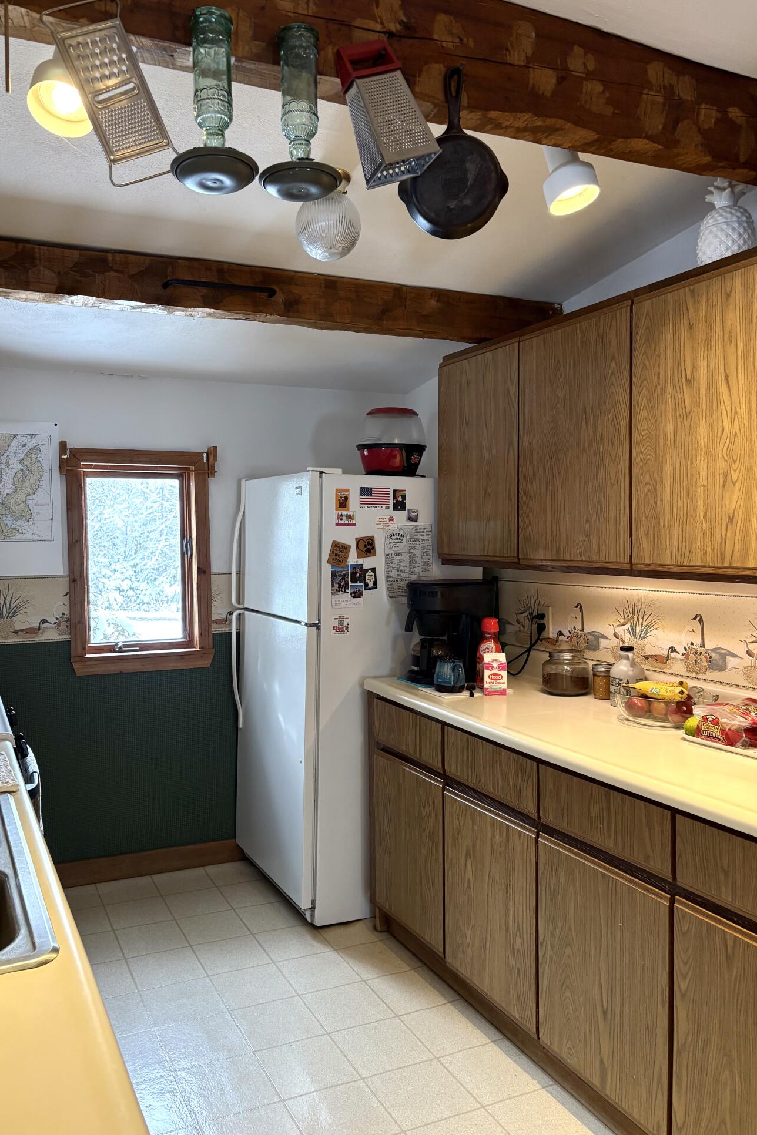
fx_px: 883
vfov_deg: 65.5
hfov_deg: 46.3
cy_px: 581
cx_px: 324
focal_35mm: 28
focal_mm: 5.96
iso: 125
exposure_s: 1/60
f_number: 1.6
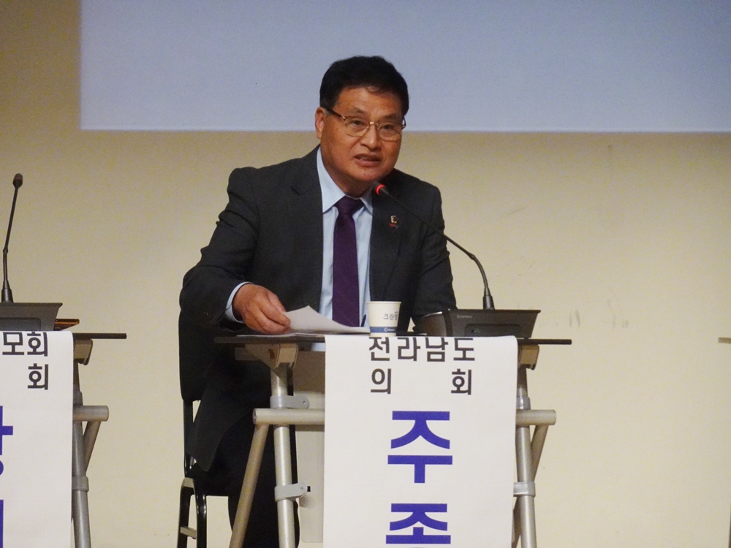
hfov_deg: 6.6
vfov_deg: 5.0
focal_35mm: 300
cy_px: 274
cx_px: 366
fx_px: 6335
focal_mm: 47.98
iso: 800
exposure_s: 1/80
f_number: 6.3
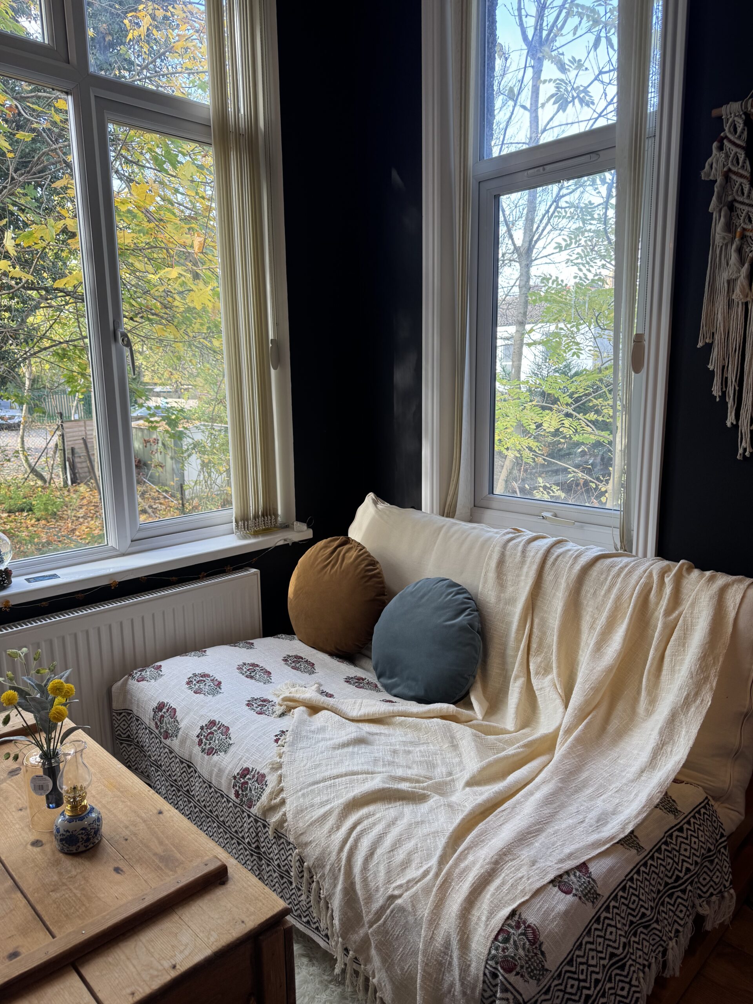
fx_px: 696
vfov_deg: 71.6
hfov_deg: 56.8
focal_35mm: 24
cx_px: 376
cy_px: 502
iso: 80
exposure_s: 1/100
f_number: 1.78
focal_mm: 6.76
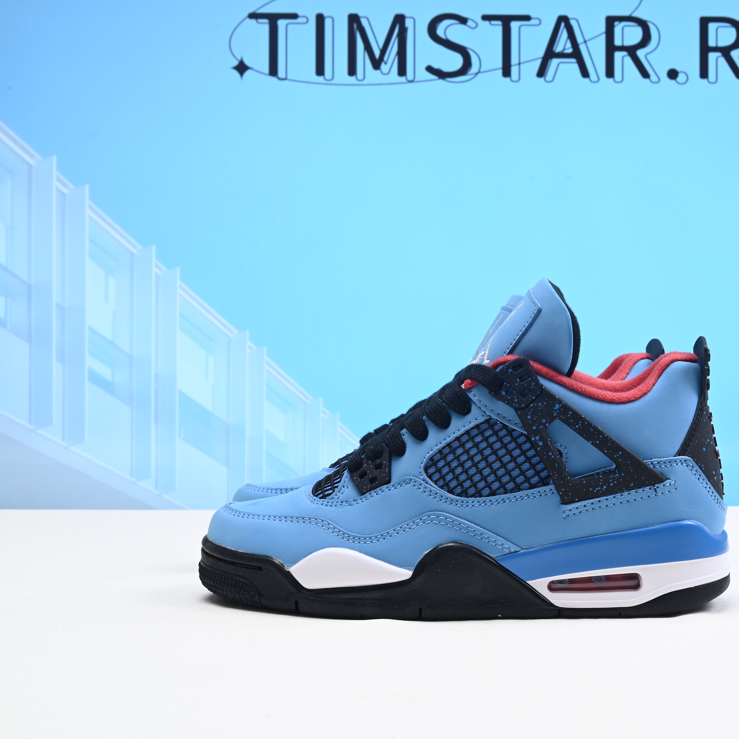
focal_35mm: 51
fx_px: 1232
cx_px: 488
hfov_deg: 33.1
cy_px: 360
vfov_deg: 33.4
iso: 100
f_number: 16
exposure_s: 1/2
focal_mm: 38
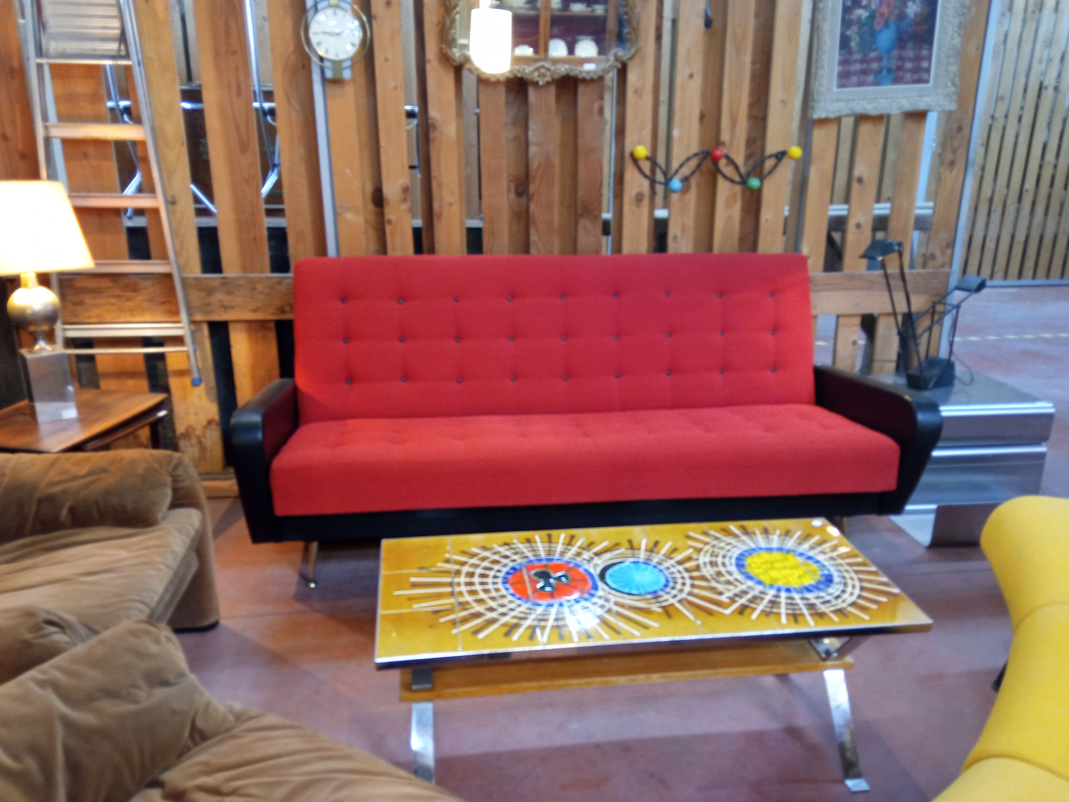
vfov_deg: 51.4
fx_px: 834
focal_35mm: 27
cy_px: 401
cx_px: 534
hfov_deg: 65.3
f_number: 2.2
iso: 798
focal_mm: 3.79
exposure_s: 1/20
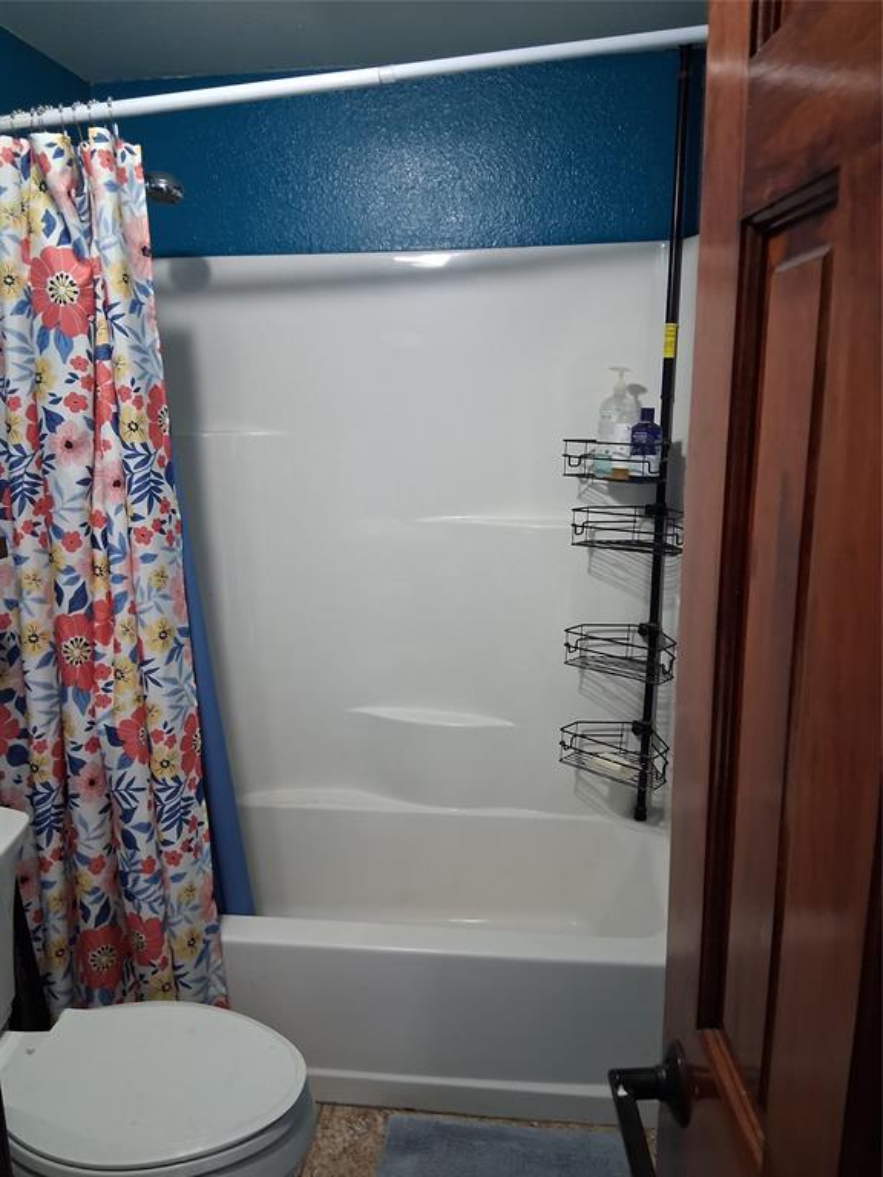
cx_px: 442
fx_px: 884
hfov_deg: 53.1
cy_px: 588
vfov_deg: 67.3
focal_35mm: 26
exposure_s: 1/40
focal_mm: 3.98
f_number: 1.8
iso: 400
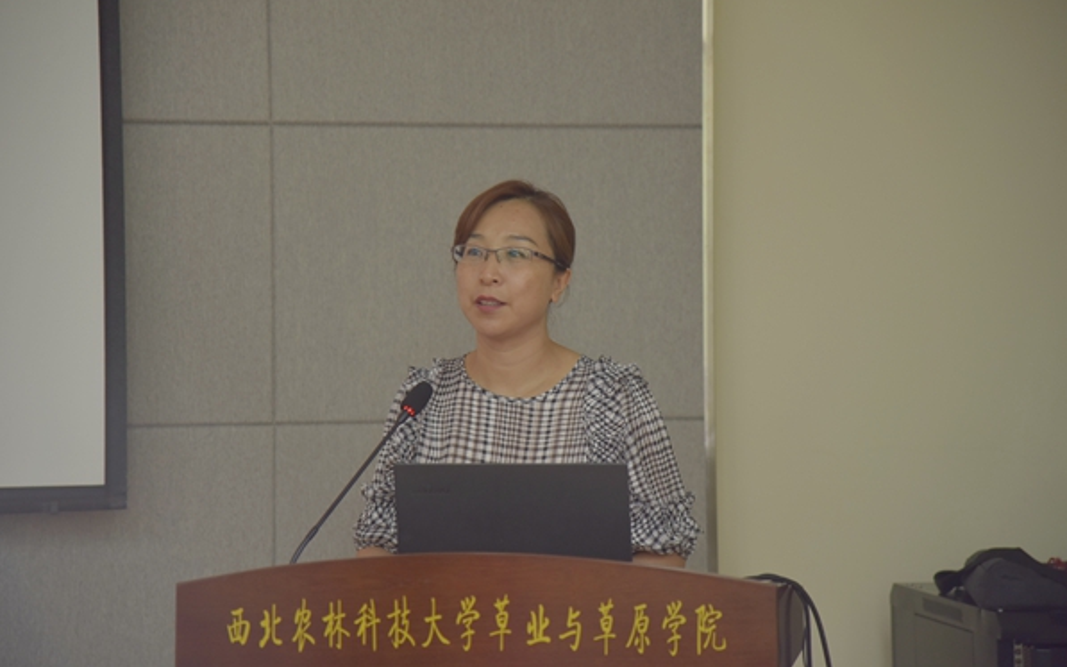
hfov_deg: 17.0
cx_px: 533
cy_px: 334
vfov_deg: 10.6
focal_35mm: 123
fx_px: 3576
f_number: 4
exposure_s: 1/125
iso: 500
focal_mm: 120
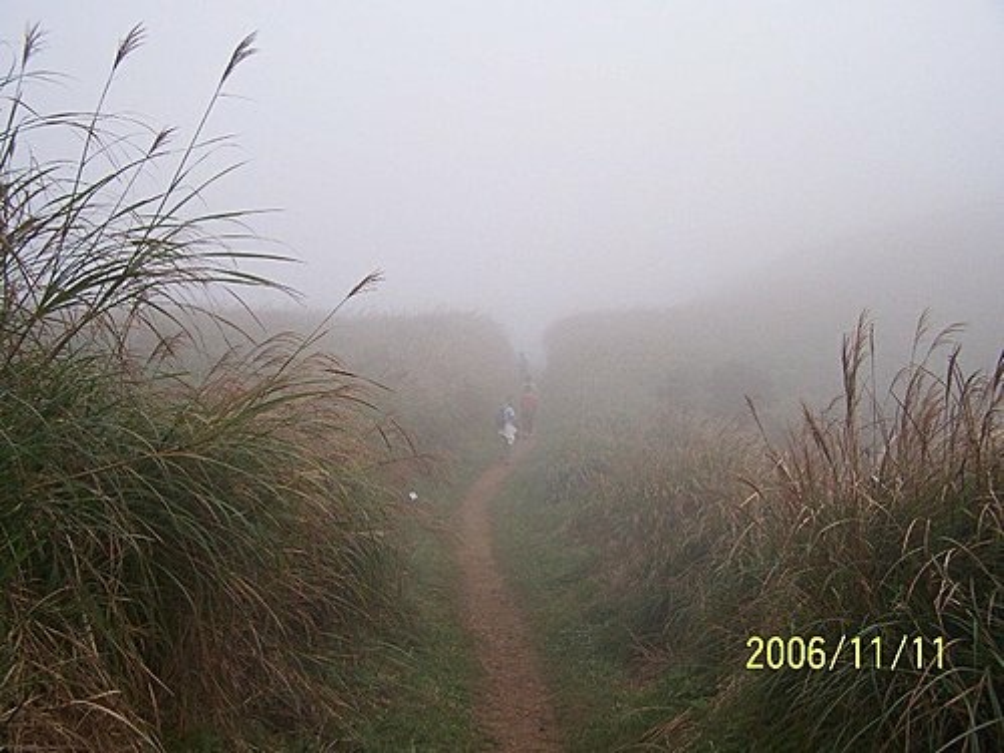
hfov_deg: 49.0
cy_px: 376
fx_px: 1102
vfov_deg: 37.7
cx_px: 502
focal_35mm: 38
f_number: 2.8
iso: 80
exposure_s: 1/800
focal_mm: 6.3
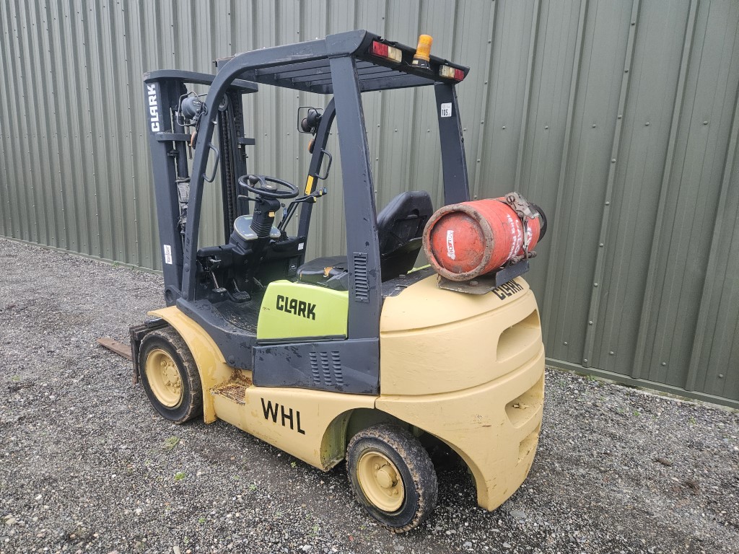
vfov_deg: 58.9
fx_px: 491
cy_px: 277
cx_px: 370
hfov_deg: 73.9
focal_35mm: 23
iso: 500
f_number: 1.8
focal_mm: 5.4
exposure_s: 1/142
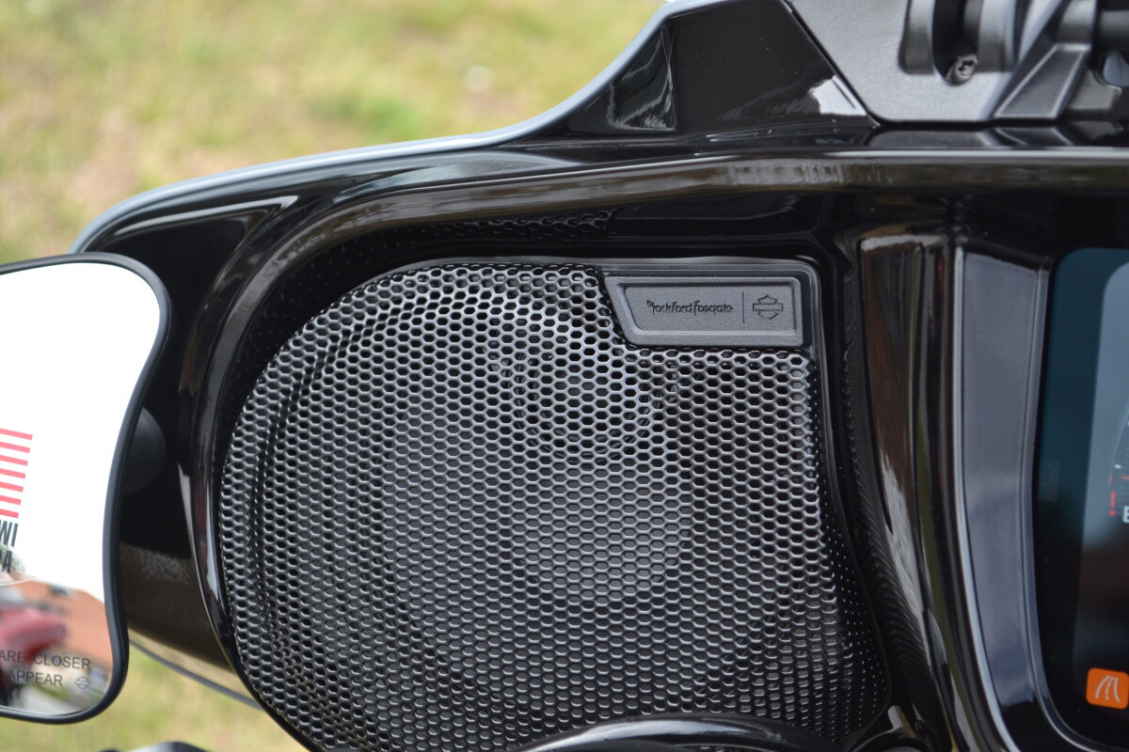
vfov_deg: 16.6
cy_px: 376
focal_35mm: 82
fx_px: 2587
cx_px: 564
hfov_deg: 24.6
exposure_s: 1/125
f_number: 5.6
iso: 180
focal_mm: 55
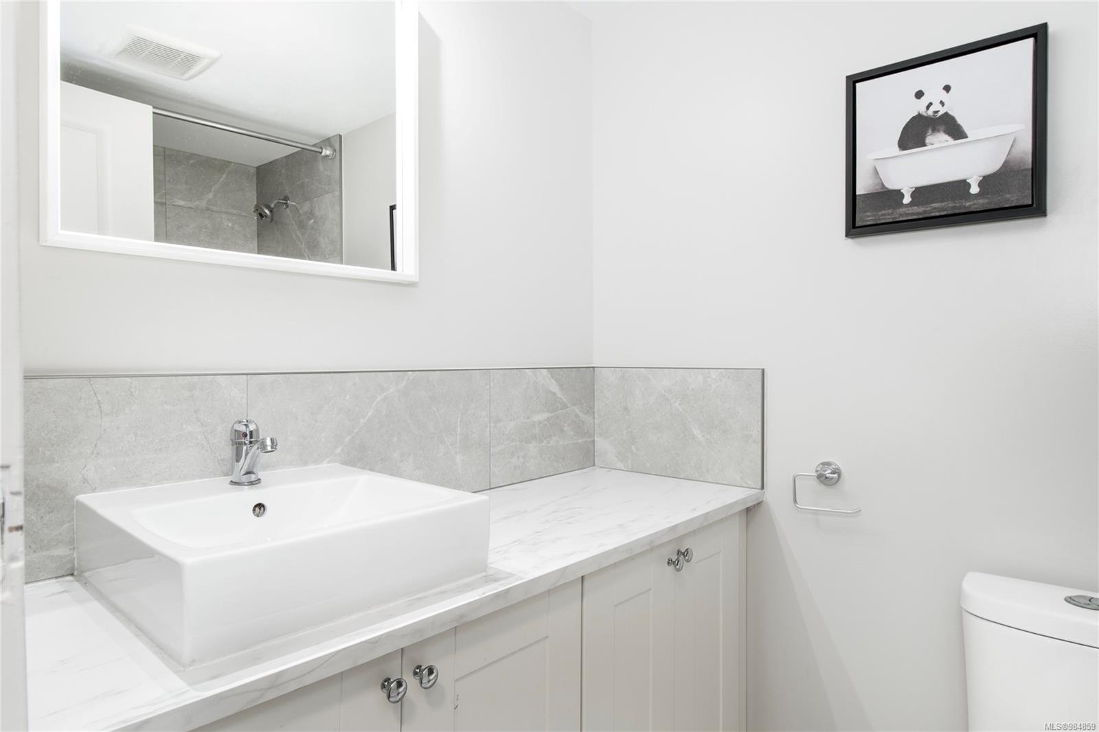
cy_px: 366
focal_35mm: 21
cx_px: 550
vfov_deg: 59.5
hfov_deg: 81.2
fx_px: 641
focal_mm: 14
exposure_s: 1/10
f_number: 8
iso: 320
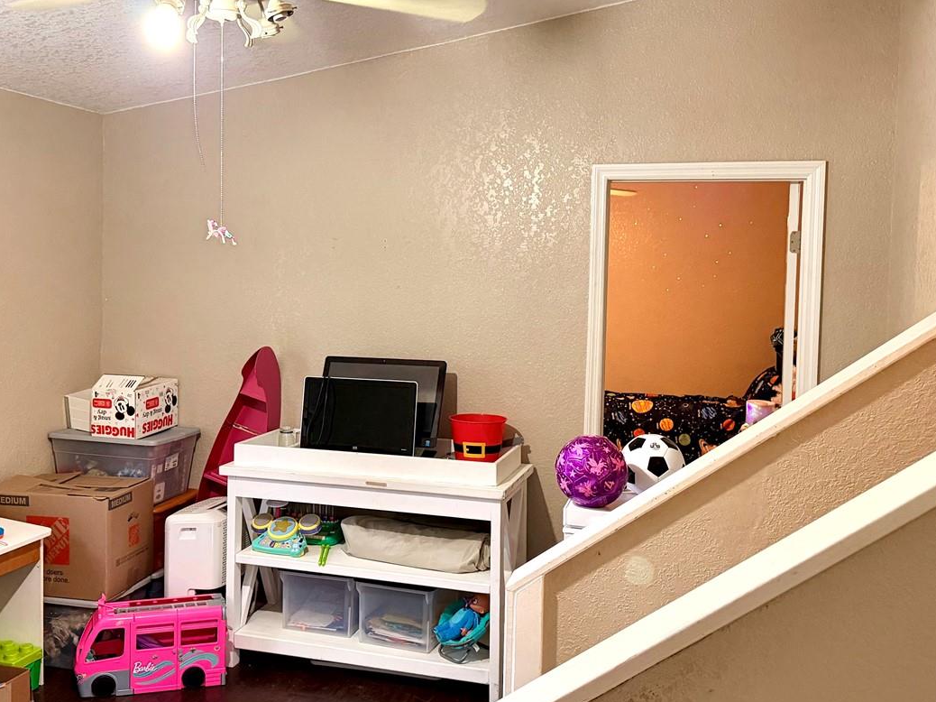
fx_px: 1000
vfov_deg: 38.6
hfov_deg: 50.0
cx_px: 401
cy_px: 295
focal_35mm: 37
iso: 400
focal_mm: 6.76
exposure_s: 1/60
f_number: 1.78
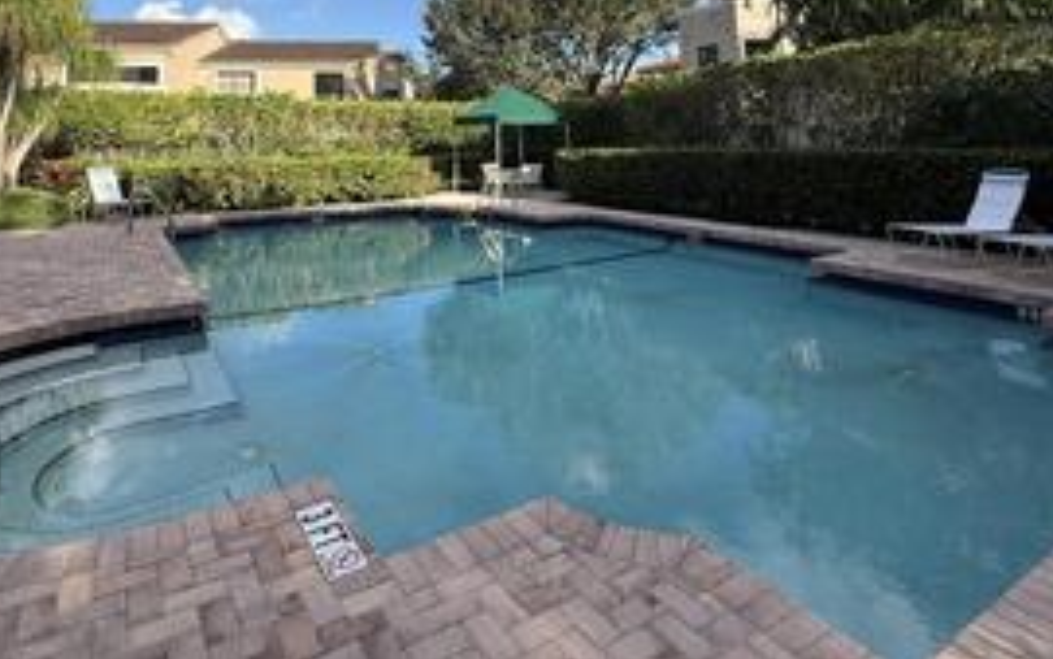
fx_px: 632
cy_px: 82
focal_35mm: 22
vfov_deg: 49.8
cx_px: 468
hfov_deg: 79.3
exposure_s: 1/1312
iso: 50
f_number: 2.2
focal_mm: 2.22
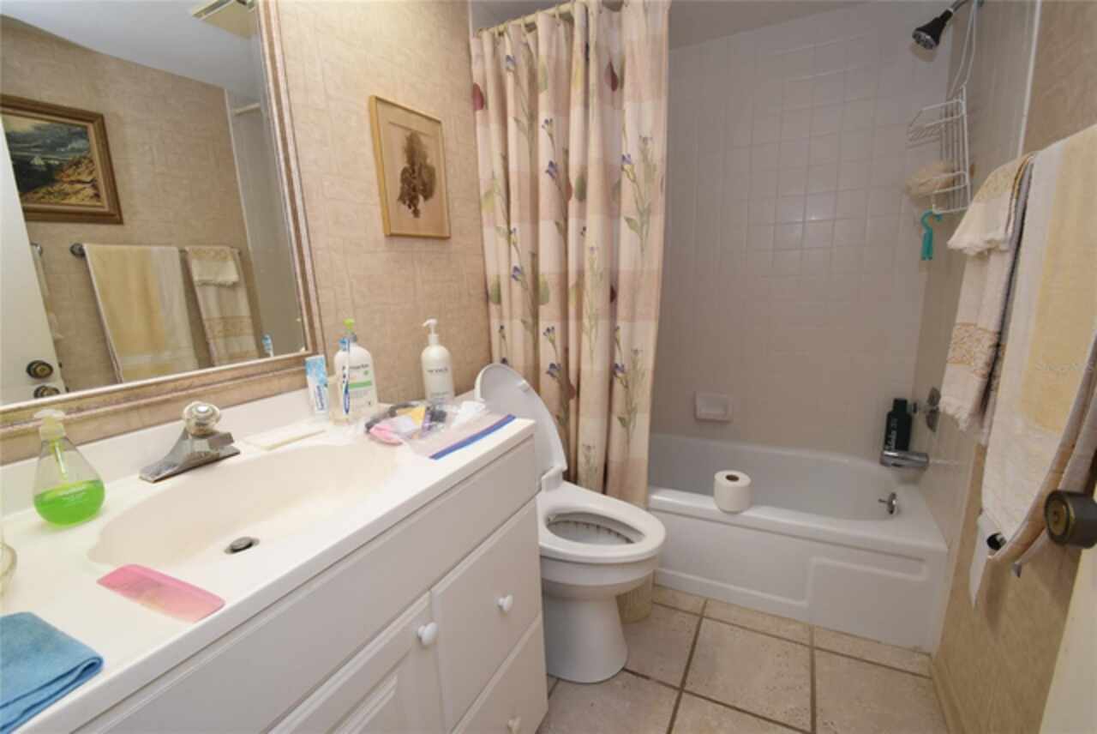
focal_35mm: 15
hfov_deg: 100.3
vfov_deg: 77.4
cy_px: 367
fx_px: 457
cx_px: 548
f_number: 5.6
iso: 800
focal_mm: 10
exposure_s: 1/125
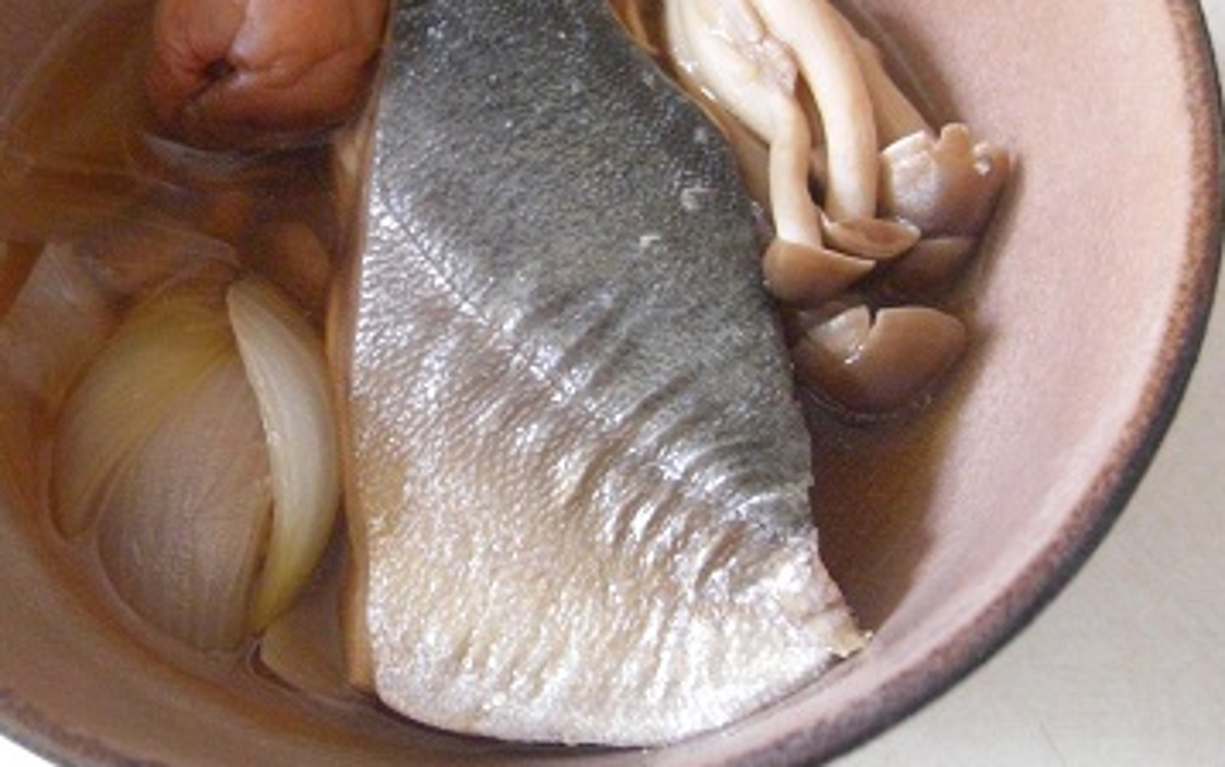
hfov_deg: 37.2
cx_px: 421
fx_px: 1803
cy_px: 267
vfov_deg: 23.9
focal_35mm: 54
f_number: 2.8
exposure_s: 1/15
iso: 800
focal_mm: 7.9
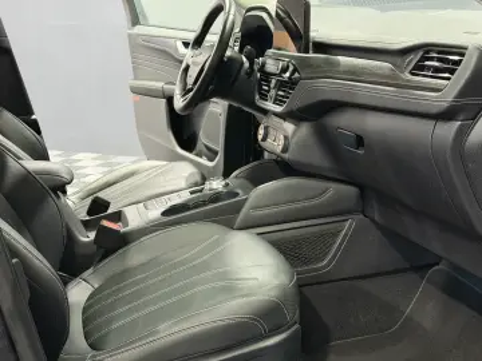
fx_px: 668
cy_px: 180
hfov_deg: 39.7
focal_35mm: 48
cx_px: 241
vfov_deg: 30.3
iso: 320
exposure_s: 1/33
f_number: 1.78
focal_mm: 6.76
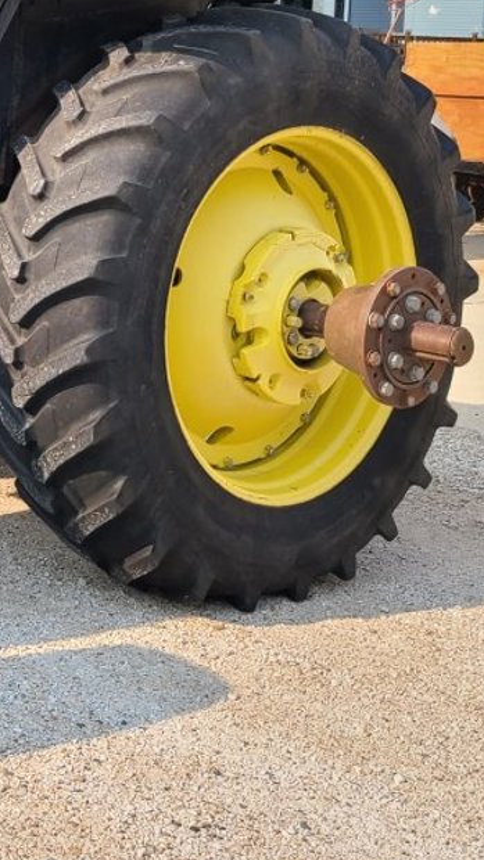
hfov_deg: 15.6
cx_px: -304
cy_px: 109
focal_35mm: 69
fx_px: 1575
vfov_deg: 29.5
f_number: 1.8
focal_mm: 5.4
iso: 40
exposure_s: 1/836
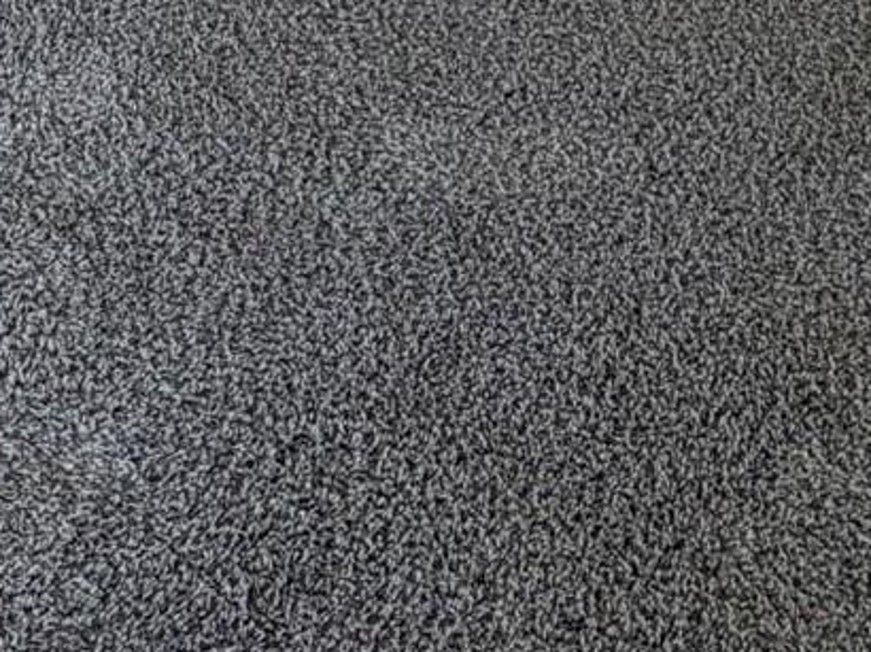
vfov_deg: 15.9
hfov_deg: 25.2
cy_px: -694
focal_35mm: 70
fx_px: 1760
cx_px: -159
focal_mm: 2.22
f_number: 2.2
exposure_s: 1/120
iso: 125
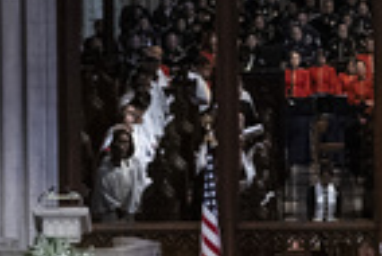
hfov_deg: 3.8
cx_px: 500
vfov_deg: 2.5
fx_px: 5746
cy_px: 441
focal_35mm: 541
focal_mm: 100
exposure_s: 1/250
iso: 6400
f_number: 4.5
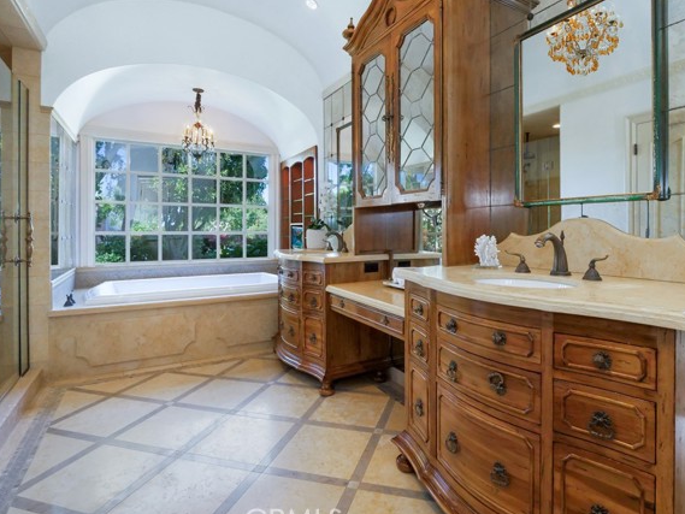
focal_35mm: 18
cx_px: 374
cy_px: 248
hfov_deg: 87.5
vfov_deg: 71.6
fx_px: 356
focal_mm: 8
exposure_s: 1/40
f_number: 9
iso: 2000
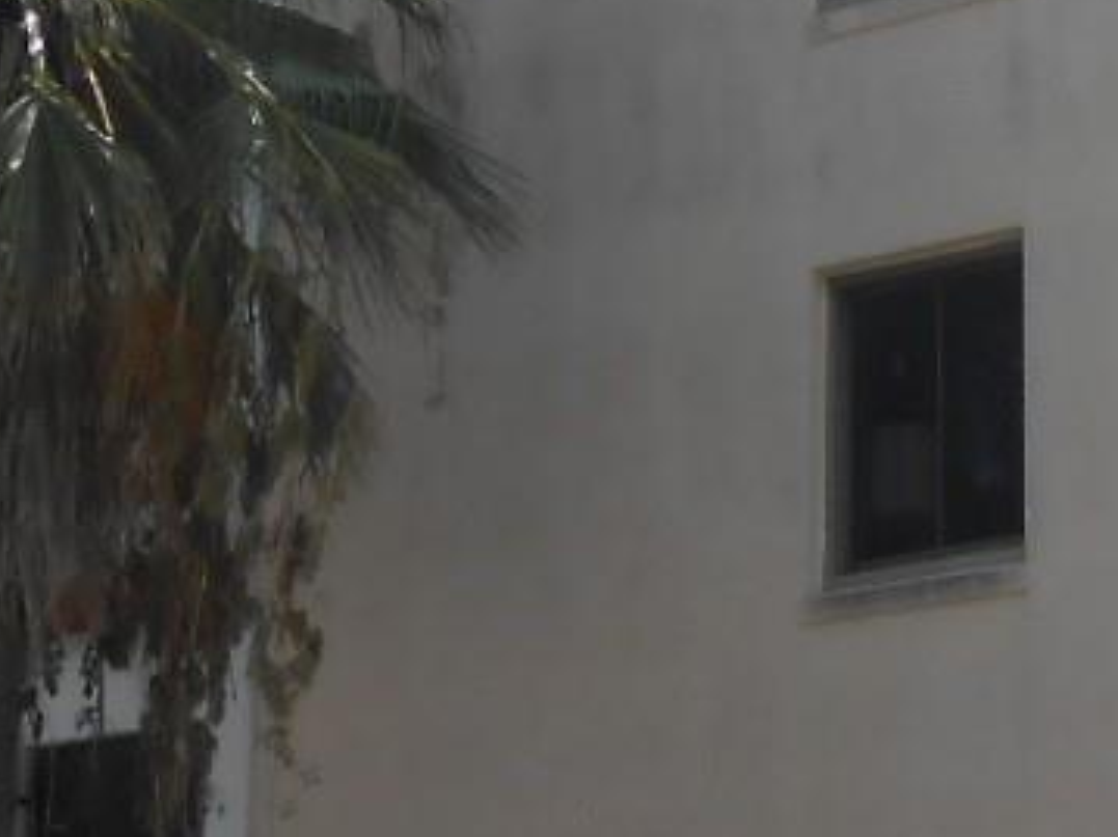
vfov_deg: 12.7
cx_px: 1644
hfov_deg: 15.7
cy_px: 576
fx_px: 3745
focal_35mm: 116
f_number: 3.5
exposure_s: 1/800
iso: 80
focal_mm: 4.6
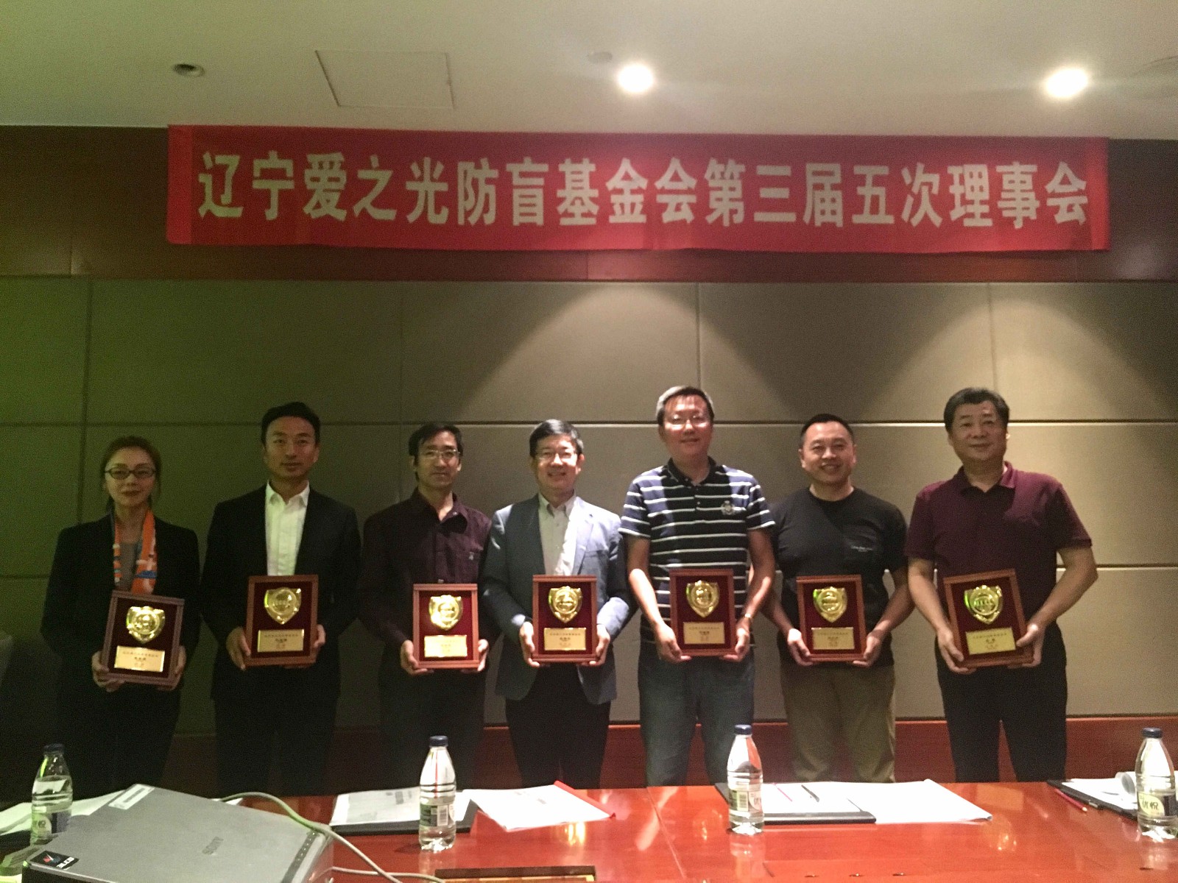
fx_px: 987
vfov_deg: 48.2
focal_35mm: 29
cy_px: 442
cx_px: 589
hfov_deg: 61.7
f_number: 2.2
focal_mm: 4.15
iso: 500
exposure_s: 1/17
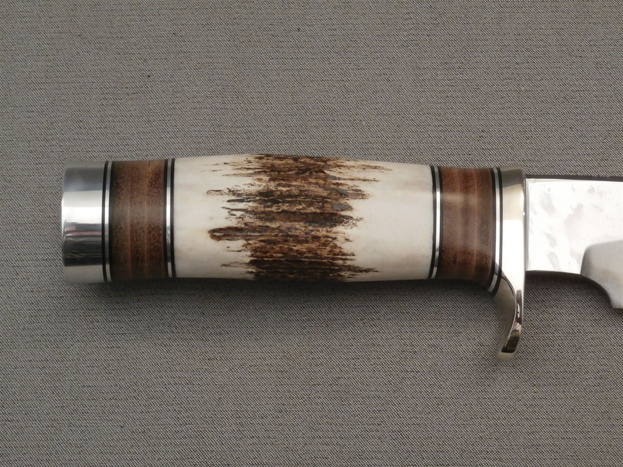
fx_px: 1206
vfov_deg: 21.9
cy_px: 234
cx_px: 312
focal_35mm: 67
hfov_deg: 29.0
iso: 400
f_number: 4.3
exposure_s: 1/15
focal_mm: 11.86
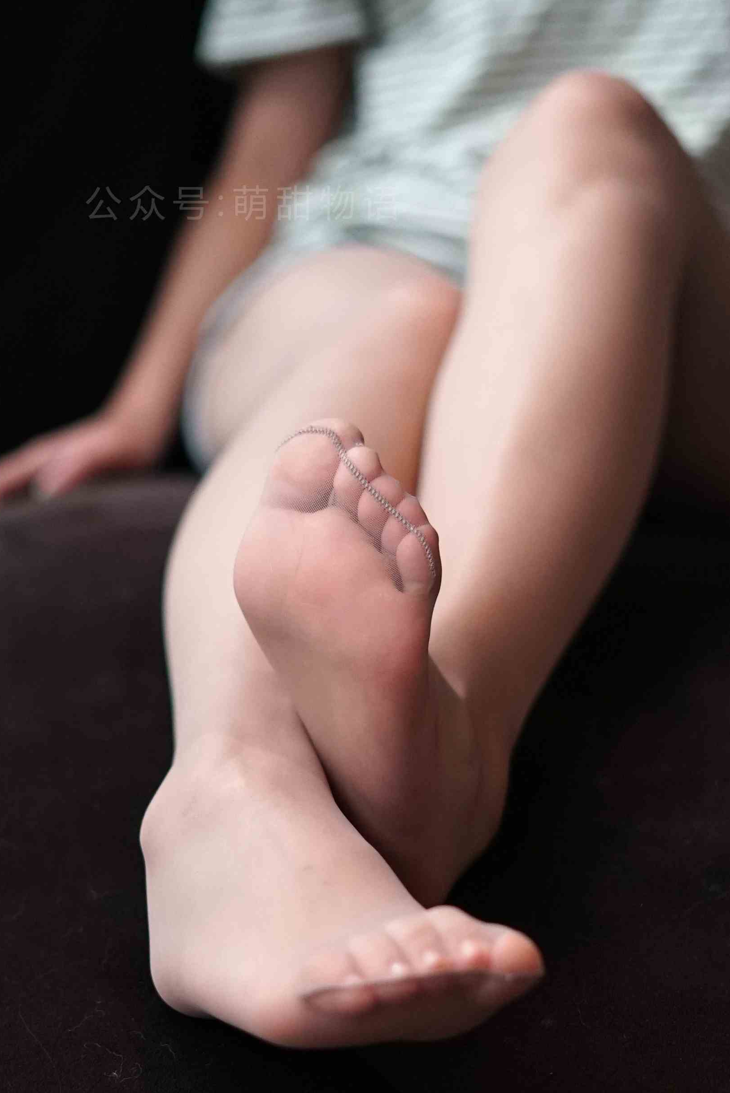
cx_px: 327
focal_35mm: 87
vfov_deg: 23.2
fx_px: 2642
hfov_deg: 15.7
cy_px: 742
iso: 3200
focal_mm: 50
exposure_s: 1/1000
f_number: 2
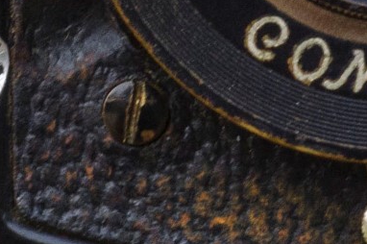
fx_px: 4196
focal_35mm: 412
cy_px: -473
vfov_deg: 3.3
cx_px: 428
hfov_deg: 5.0
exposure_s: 1/125
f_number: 3.5
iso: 640
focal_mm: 35
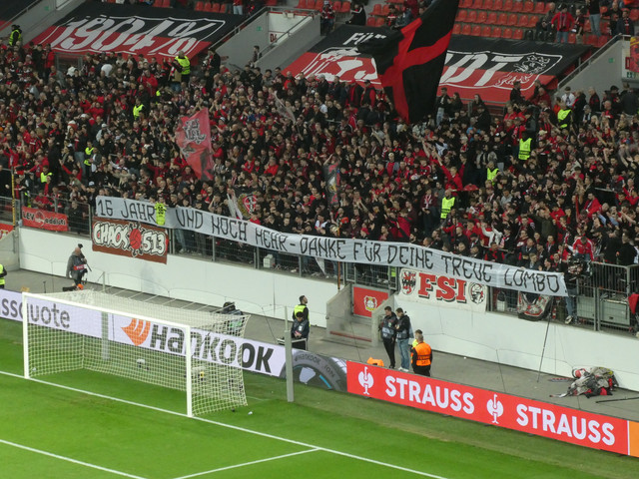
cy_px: 240
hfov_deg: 12.3
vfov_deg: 9.3
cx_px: 320
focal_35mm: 160
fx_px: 2954
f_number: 5.5
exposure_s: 1/80
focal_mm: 28.7
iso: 640
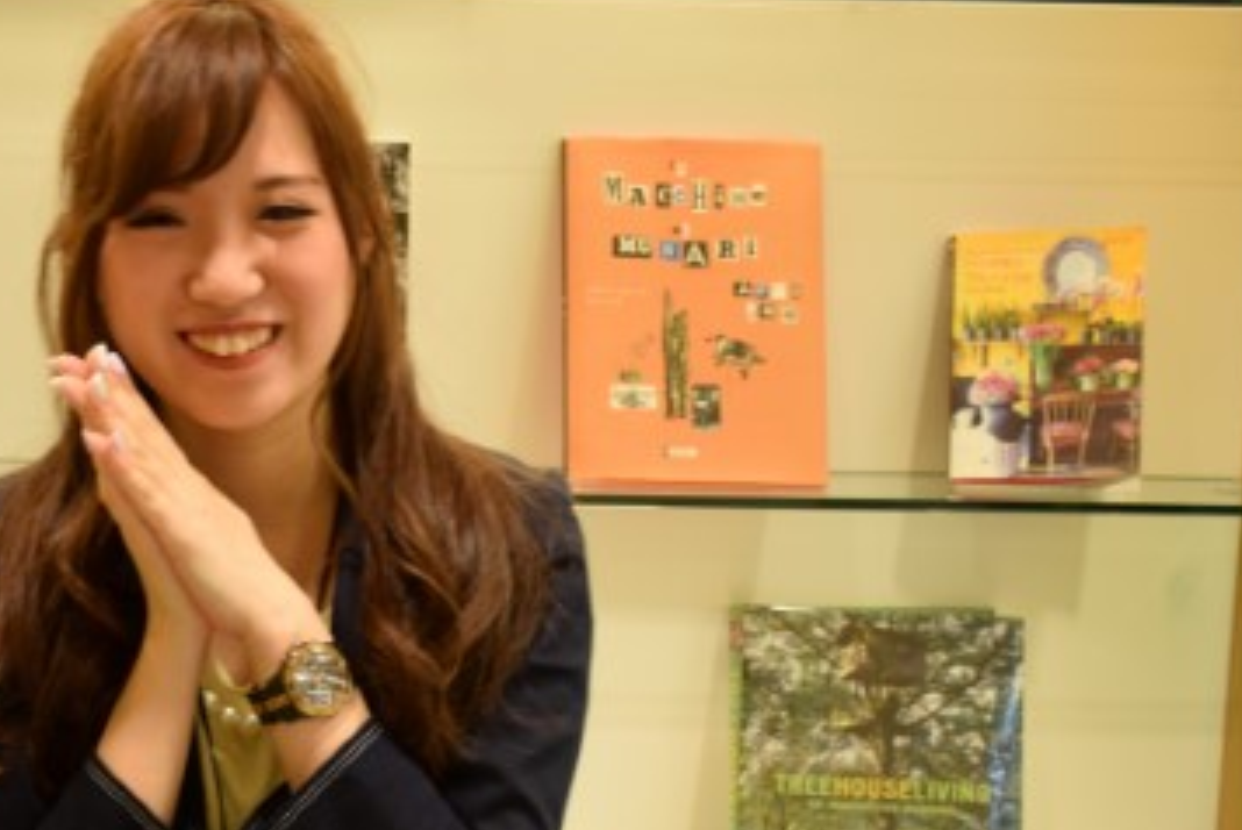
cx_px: 227
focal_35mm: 73
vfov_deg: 18.7
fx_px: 2517
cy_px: 485
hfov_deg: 27.1
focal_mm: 27
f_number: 4
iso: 100
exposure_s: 1/8
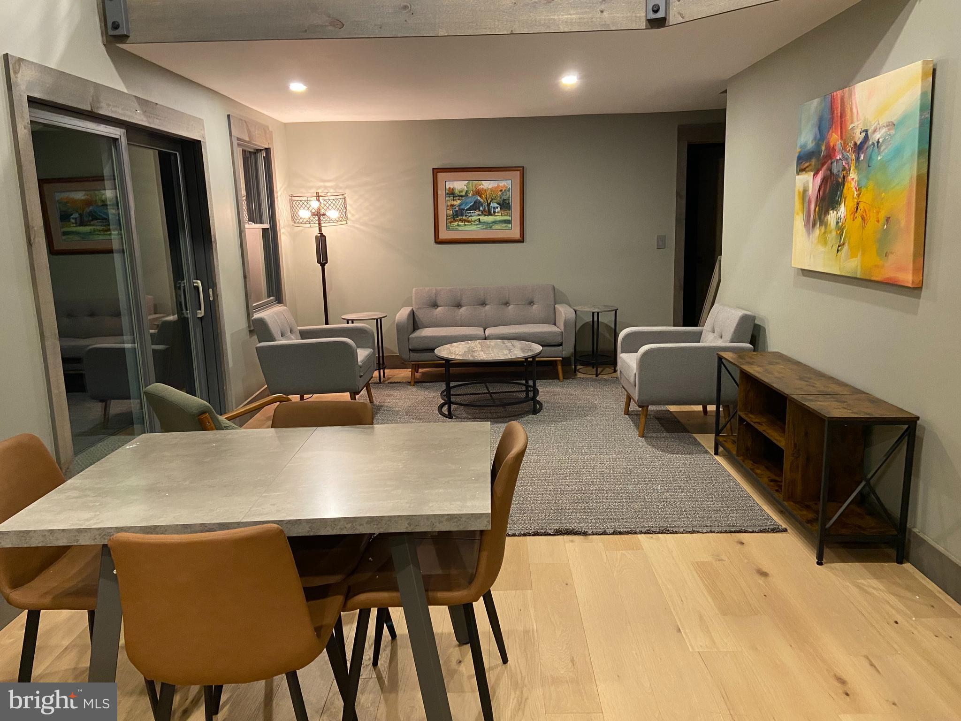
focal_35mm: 26
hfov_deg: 67.3
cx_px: 480
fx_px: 722
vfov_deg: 53.1
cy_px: 360
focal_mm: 4.25
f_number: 1.8
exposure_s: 1/40
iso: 400
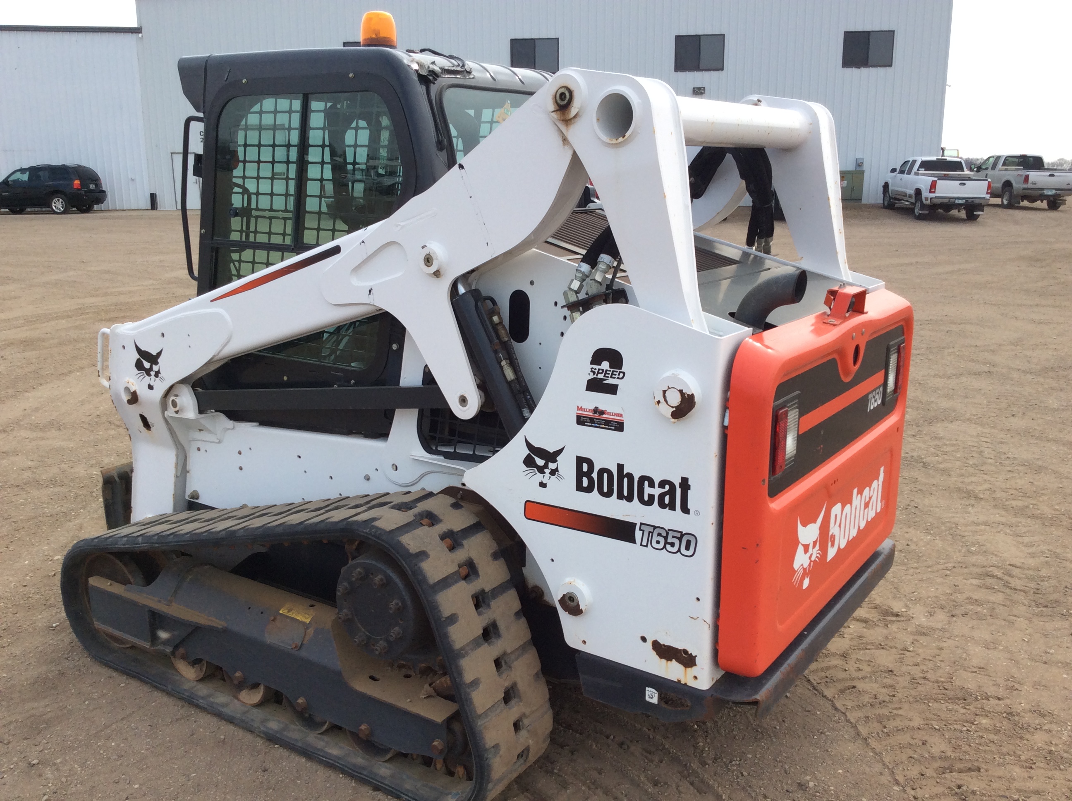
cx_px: 536
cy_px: 400
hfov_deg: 56.9
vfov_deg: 44.1
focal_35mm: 32
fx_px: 990
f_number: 2.4
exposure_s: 1/697
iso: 32
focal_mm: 3.3
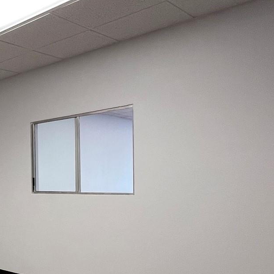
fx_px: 340
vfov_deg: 43.1
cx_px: -87
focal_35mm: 38
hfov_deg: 32.4
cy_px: 189
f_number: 1.8
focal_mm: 1.57
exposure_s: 1/120
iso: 125
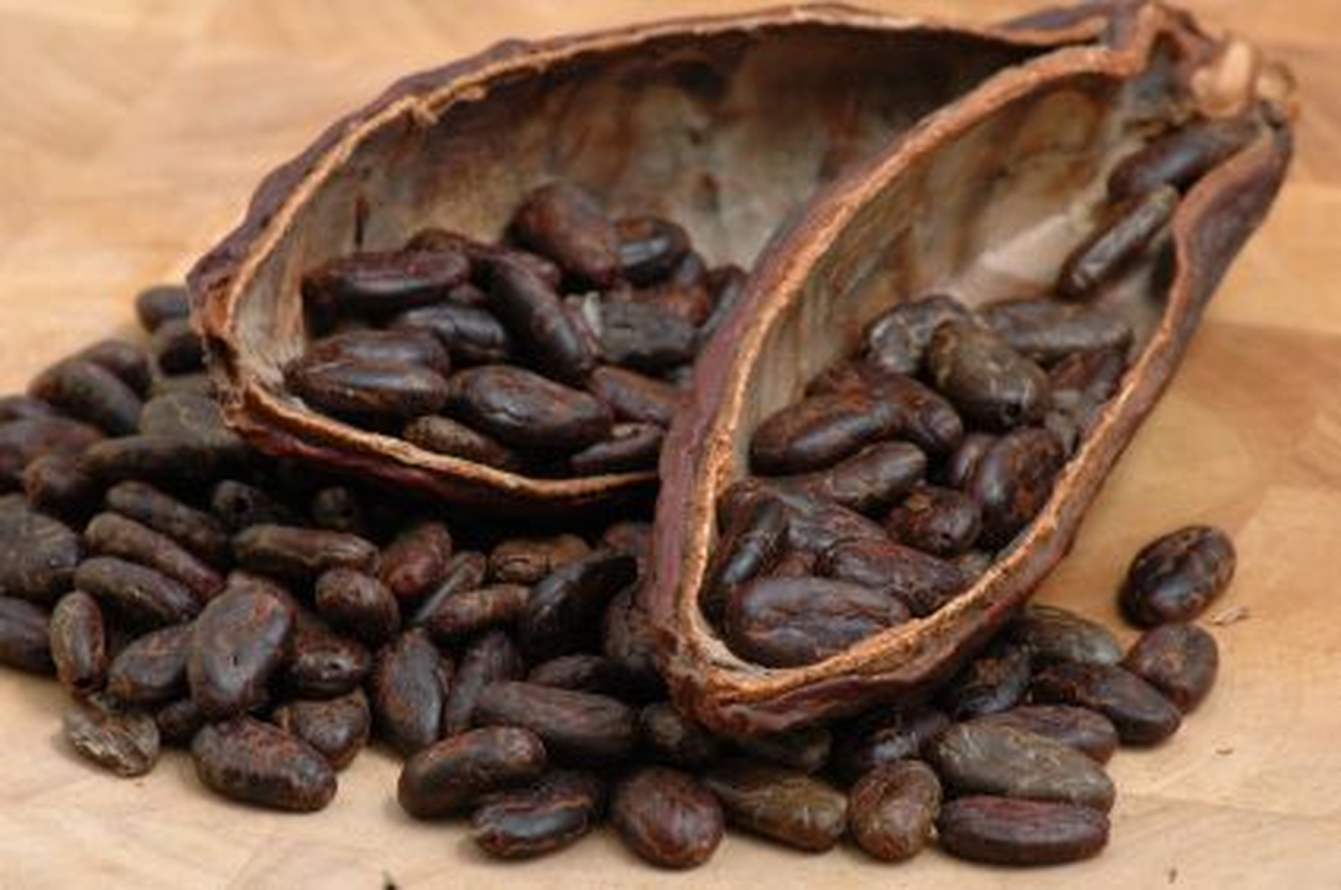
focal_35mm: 255
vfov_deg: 5.4
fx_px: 9484
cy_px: 445
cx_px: 670
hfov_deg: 8.1
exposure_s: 1/500
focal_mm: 170
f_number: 13
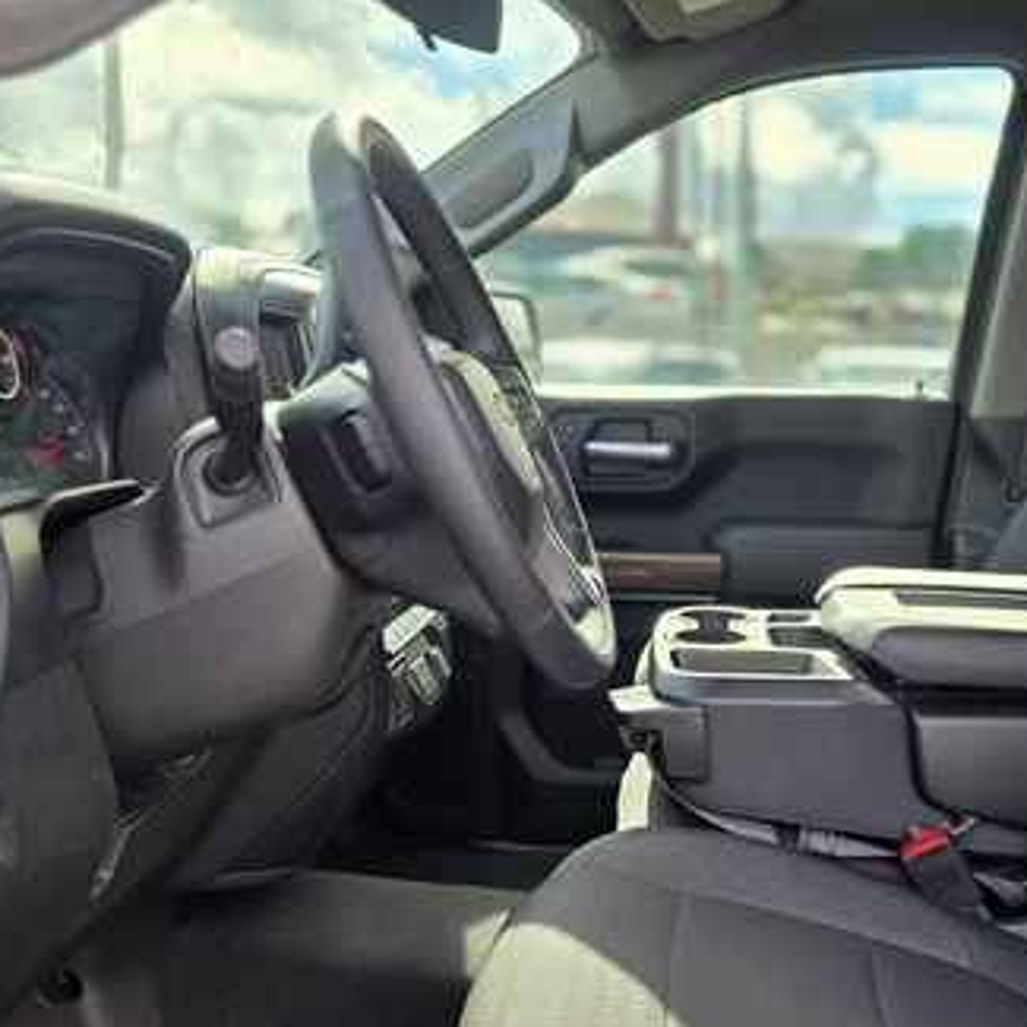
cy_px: 755
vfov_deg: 40.8
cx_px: 720
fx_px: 1343
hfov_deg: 41.1
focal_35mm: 40
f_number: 1.7
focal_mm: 6.3
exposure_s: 1/138
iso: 12
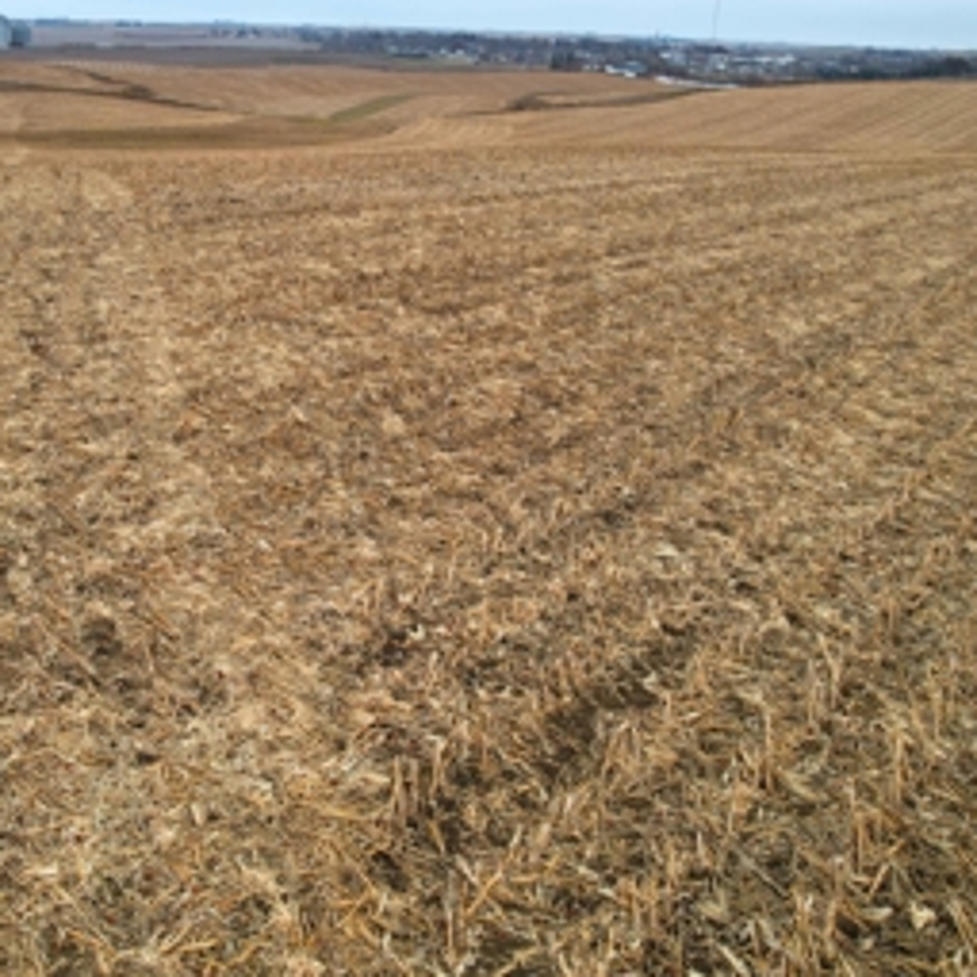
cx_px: 341
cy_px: 433
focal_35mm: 33
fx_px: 1054
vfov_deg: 49.6
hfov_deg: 49.0
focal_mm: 8.38
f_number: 2.8
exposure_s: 1/640
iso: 100
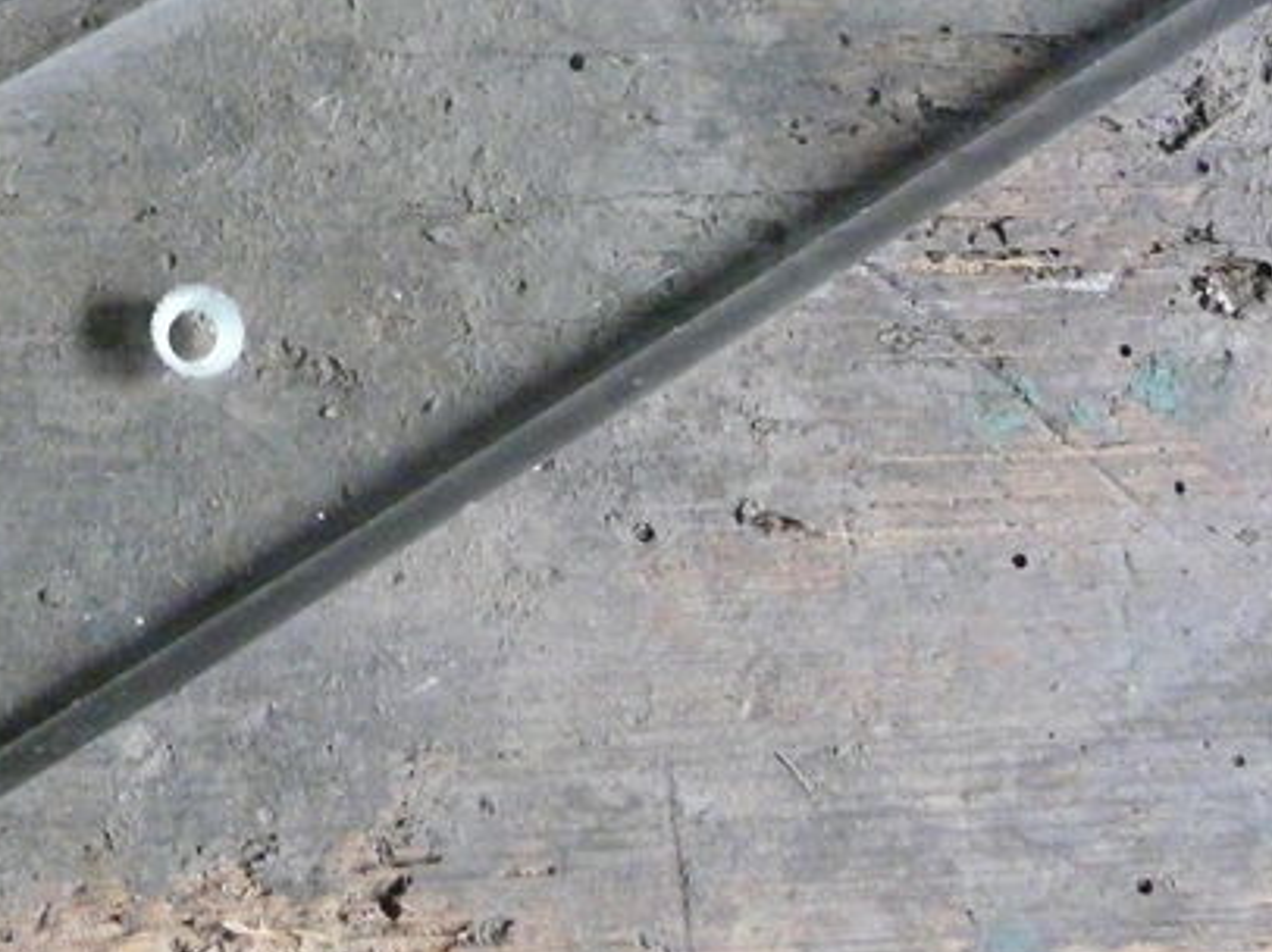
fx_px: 2534
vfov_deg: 20.6
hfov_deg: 27.0
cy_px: -9
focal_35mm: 69
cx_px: 85
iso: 800
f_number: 2.8
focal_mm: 4.6
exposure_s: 1/50
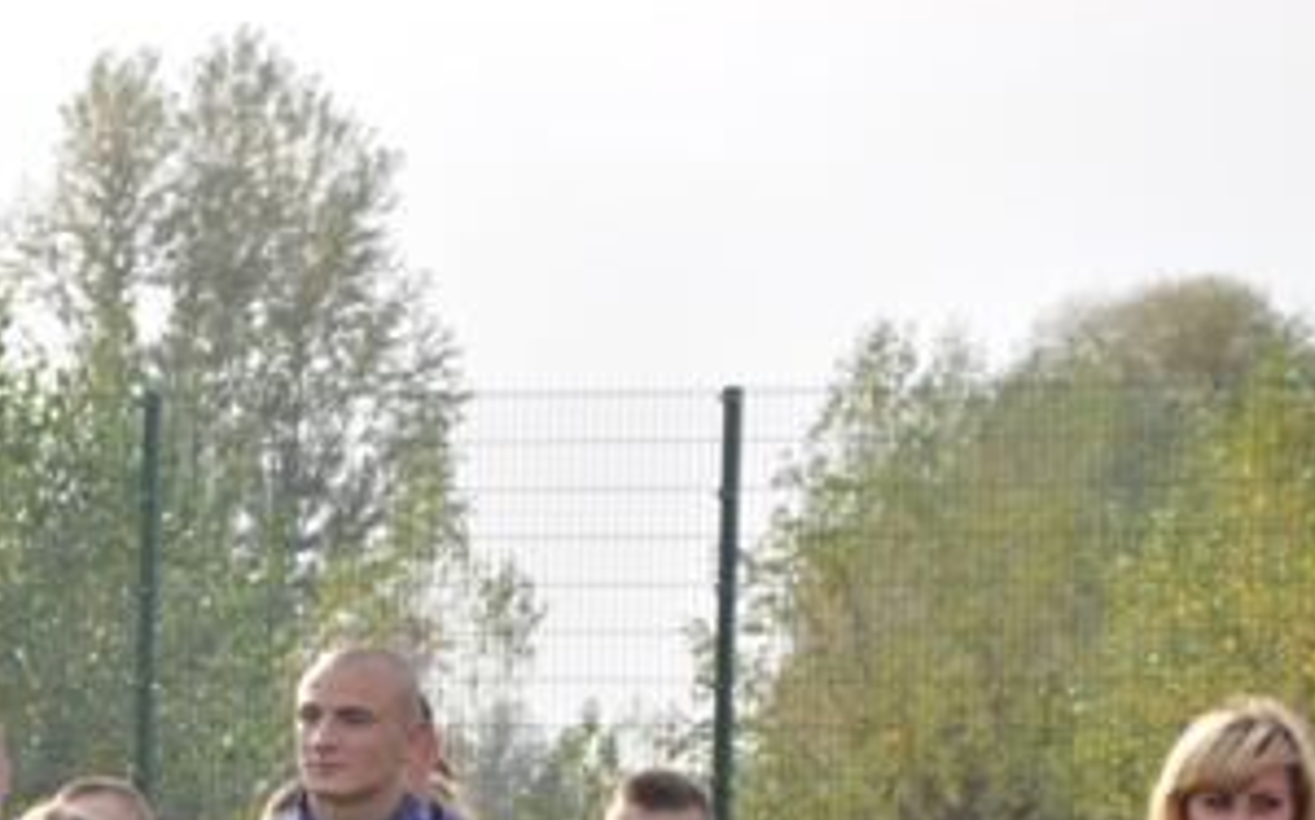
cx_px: -329
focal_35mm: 313
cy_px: 1000
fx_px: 11209
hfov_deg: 6.7
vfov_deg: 4.2
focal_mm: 80
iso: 200
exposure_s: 1/200
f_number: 10
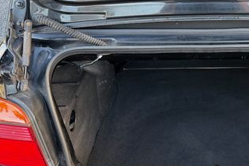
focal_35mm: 50
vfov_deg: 26.5
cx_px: 214
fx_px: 346
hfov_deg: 37.5
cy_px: 35
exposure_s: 1/98
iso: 200
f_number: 1.78
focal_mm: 6.76
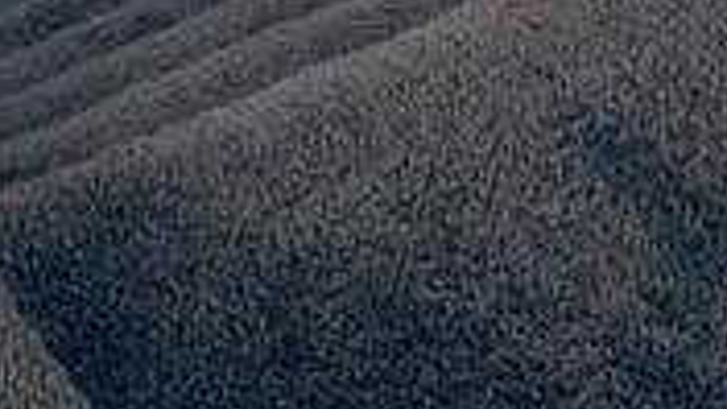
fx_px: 4395
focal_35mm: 228
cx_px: -508
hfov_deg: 9.1
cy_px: -2665
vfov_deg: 3.7
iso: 160
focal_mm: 6.76
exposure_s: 1/60
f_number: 1.78
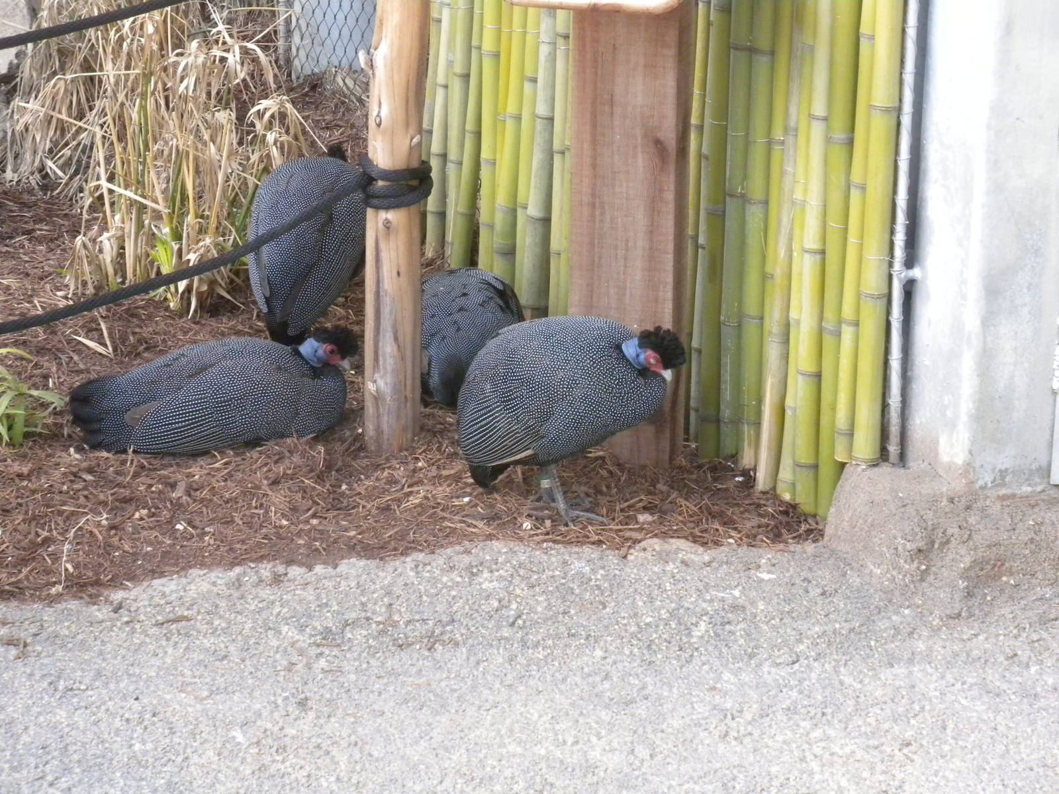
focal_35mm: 119
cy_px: 397
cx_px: 530
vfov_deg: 12.5
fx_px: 3641
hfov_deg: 16.6
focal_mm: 21
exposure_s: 1/167
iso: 400
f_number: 5.1
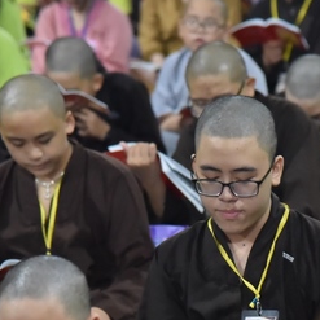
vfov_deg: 6.5
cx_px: 232
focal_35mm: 268
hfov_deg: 6.5
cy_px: 255
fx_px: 2803
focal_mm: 120
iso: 6400
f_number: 4
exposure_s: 1/125
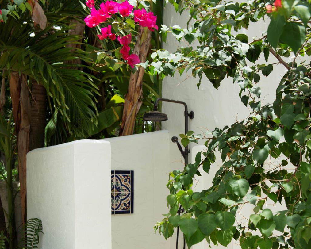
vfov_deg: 27.6
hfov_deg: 34.7
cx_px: 156
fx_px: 497
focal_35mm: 54
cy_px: 198
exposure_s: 1/160
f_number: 8
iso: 50
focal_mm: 38
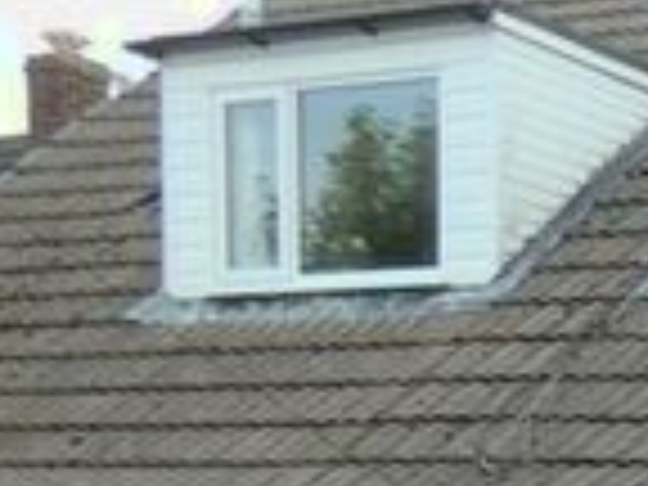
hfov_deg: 14.3
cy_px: 821
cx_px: 1521
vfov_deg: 13.9
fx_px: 1816
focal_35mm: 97
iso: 80
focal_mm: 3.6
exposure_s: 1/250
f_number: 2.8
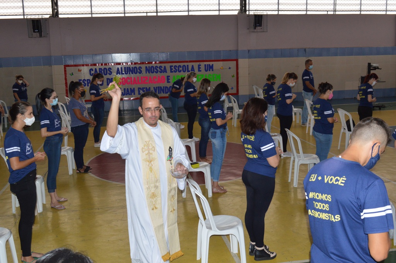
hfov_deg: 51.3
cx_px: 198
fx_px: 412
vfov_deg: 35.4
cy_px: 132
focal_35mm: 38
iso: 800
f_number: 8
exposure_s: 1/60
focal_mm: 25
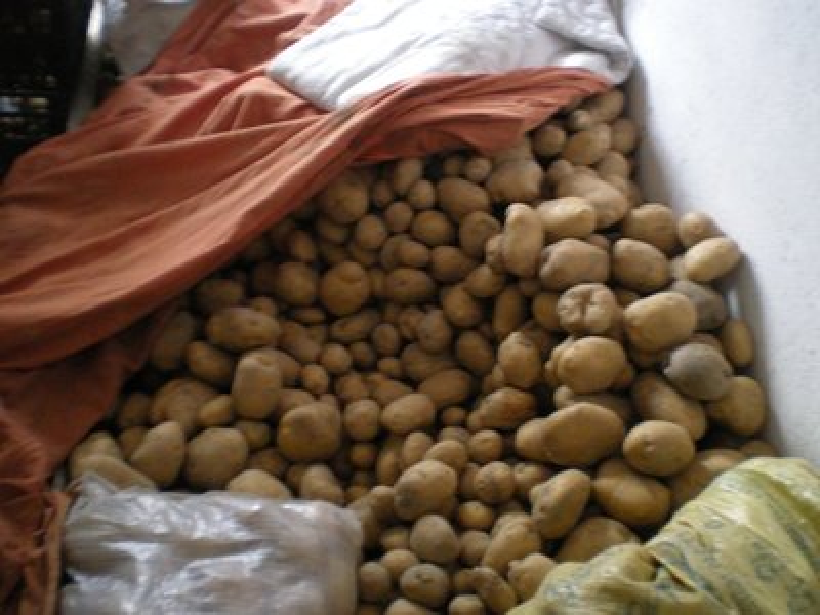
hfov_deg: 49.0
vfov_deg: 37.7
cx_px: 410
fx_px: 900
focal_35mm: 38
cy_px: 308
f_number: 3.1
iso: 400
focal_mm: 6.3
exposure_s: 1/6.4
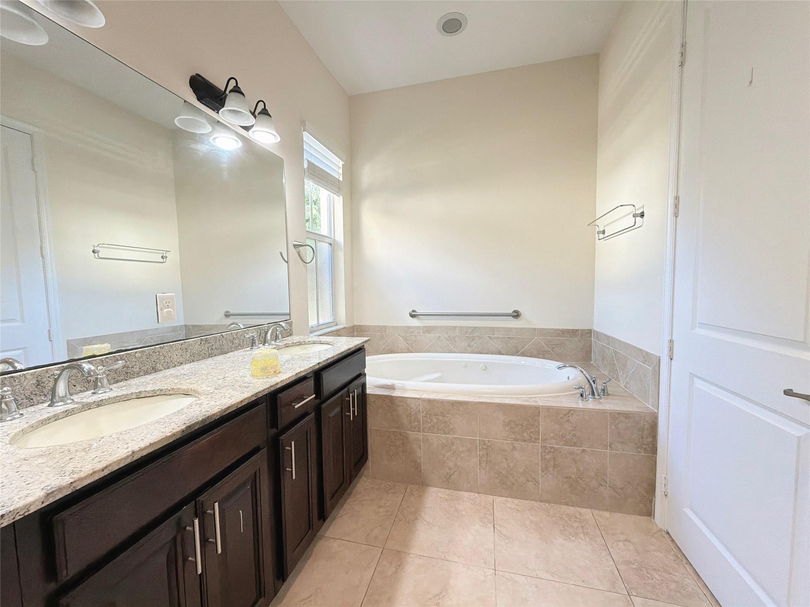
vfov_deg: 85.7
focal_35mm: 14
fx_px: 328
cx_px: 405
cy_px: 304
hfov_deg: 102.1
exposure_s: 1/60
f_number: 2.2
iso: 400
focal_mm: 2.22
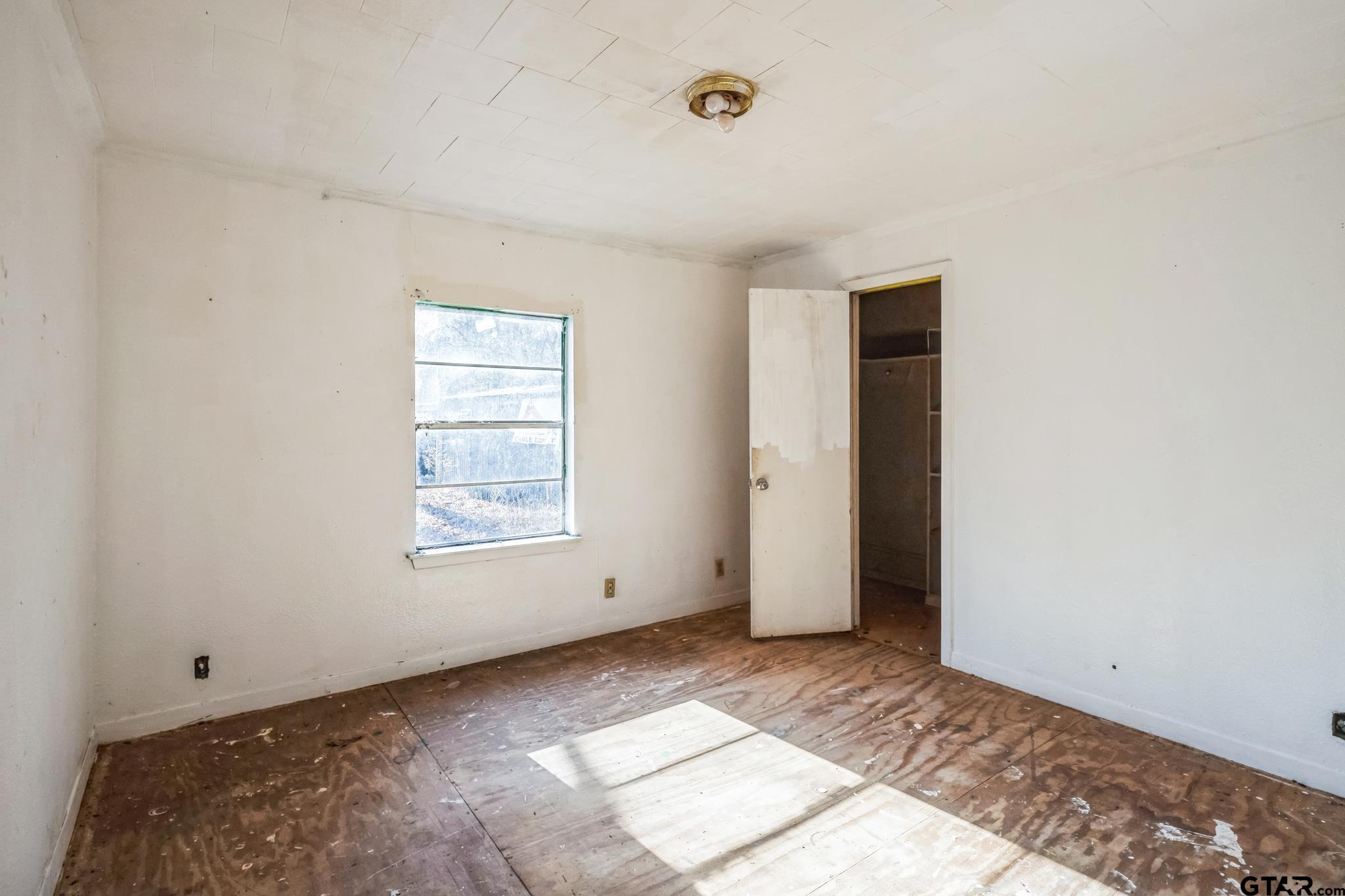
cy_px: 448
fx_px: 654
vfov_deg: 68.9
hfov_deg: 91.6
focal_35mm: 18
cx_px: 672
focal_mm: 17.5
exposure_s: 1/100
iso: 640
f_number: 11
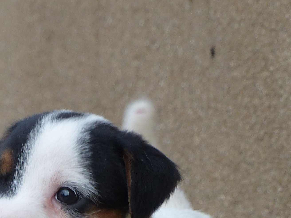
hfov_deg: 2.7
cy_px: 299
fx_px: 6280
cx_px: 89
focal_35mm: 747
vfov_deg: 2.0
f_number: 3.2
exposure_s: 1/160
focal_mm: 44
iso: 100
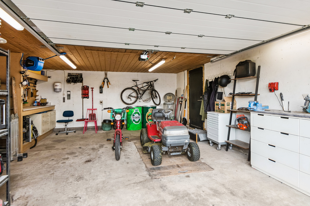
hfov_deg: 86.9
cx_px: 155
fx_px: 164
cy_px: 103
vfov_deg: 64.6
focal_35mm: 19
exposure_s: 1/100
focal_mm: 19
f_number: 9
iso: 800
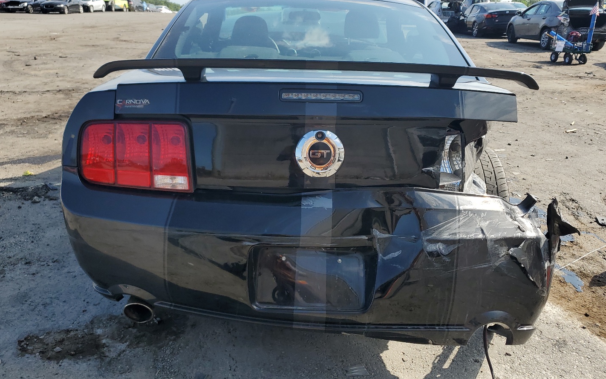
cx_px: 299
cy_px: 185
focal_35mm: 31
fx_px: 512
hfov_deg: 61.2
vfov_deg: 40.6
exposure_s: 1/2000
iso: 50
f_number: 1.5
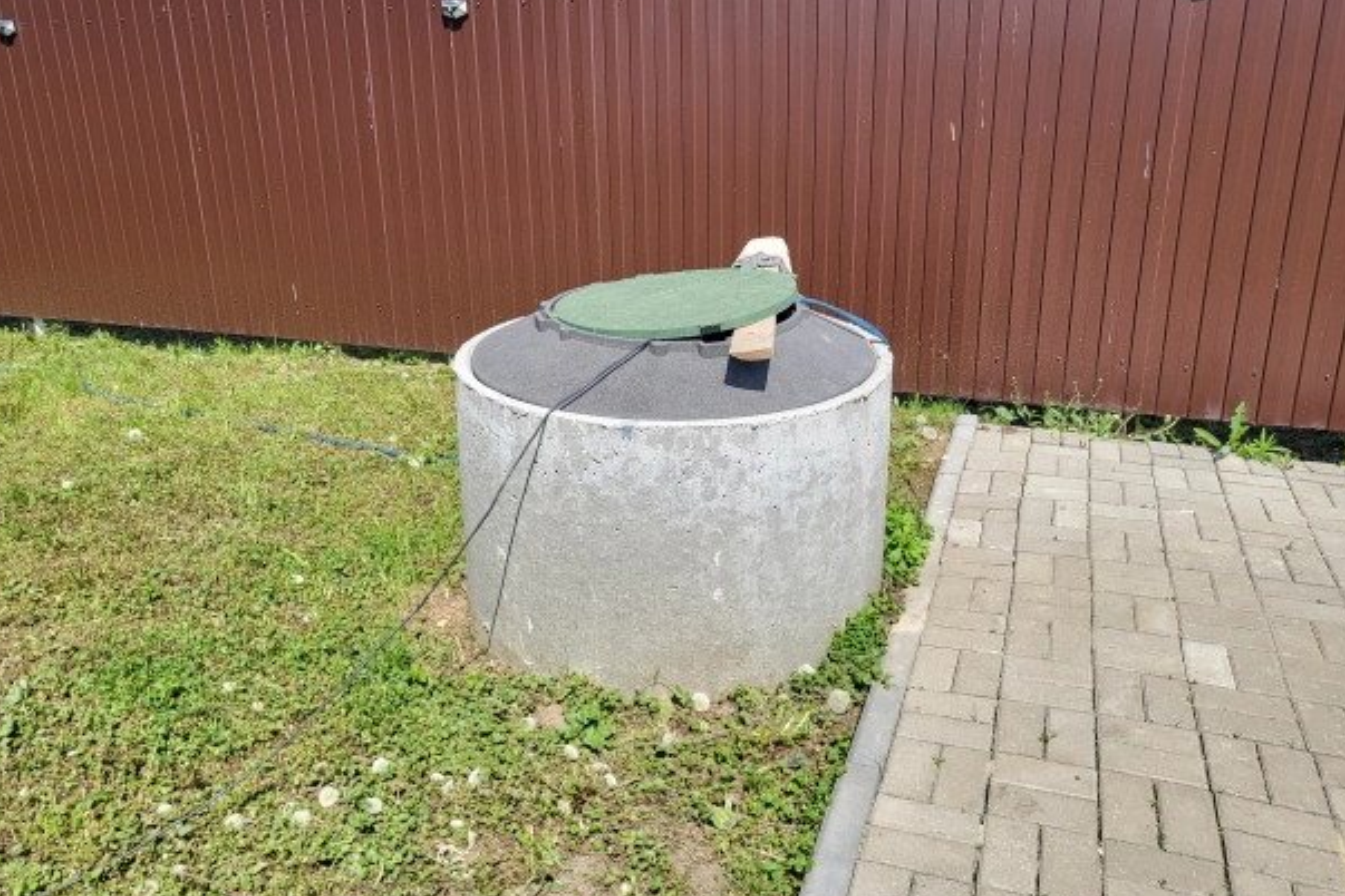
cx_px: 662
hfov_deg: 65.5
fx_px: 1046
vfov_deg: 46.4
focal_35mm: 28
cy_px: 412
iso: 50
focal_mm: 4.25
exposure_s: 1/1318
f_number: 1.8
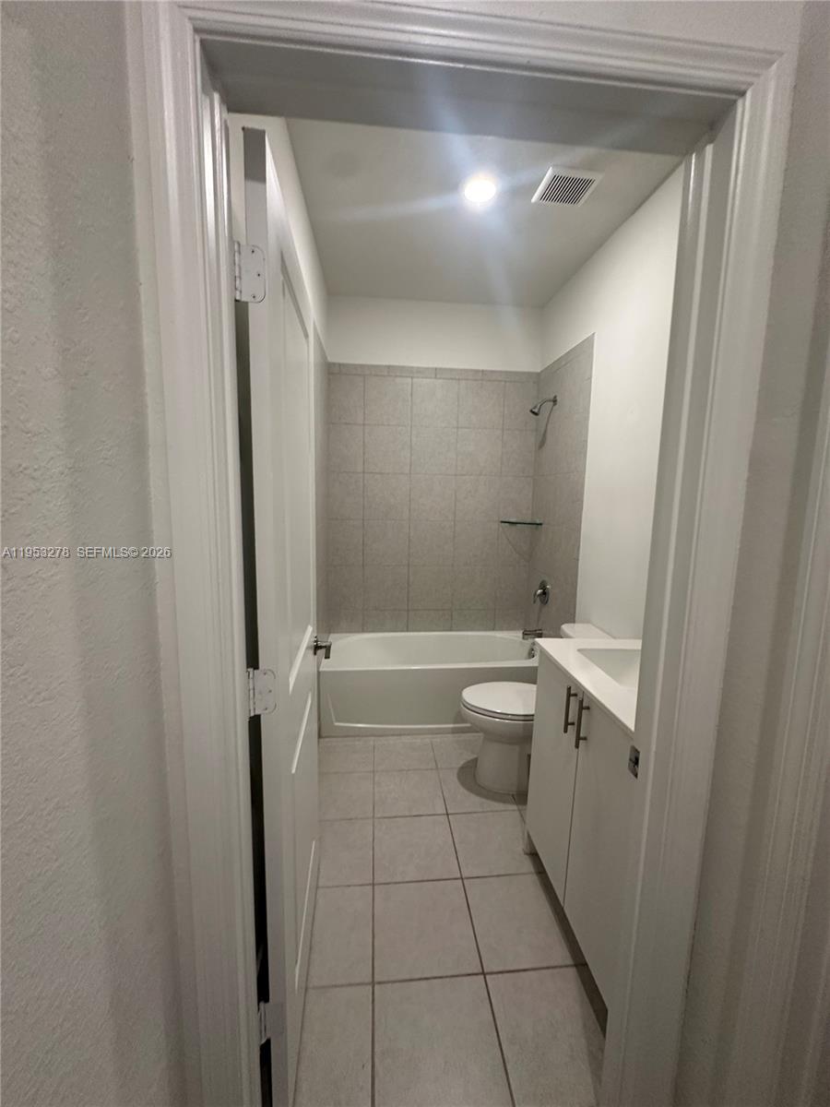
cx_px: 415
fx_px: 448
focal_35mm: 14
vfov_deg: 102.1
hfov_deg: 85.7
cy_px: 554
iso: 200
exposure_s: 1/60
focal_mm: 2.22
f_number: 2.2
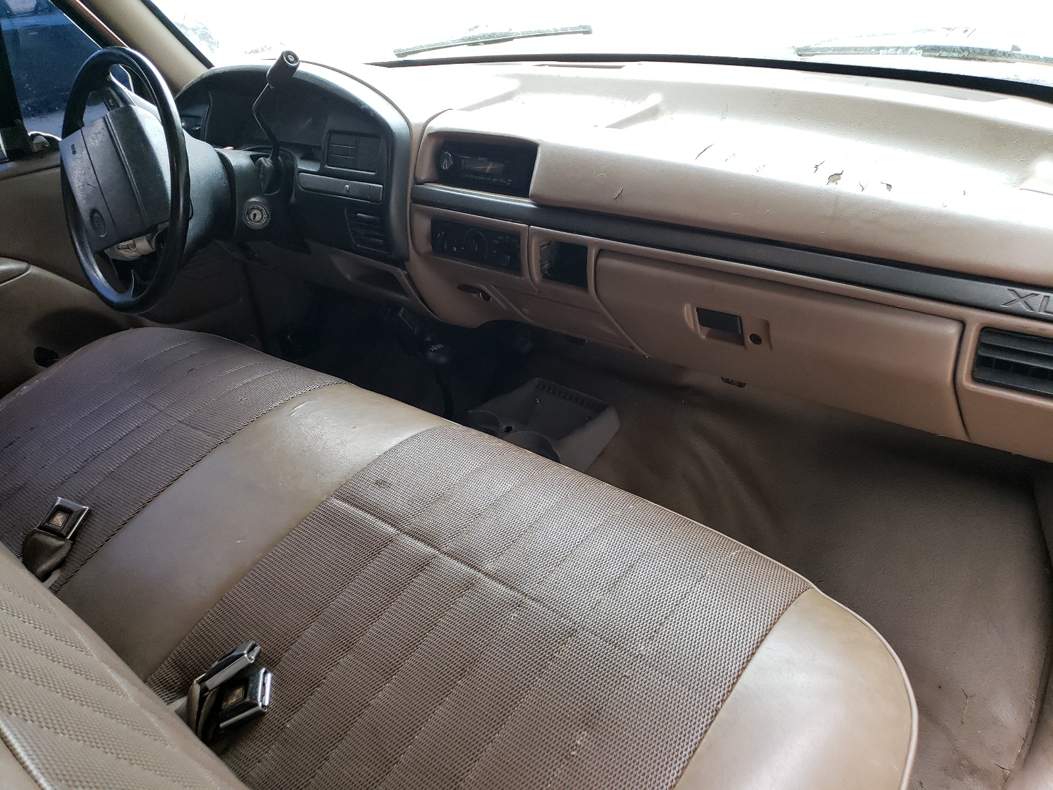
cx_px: 526
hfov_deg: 67.3
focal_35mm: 26
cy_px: 395
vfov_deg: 53.1
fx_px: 791
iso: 95
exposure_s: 1/50
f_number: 1.5
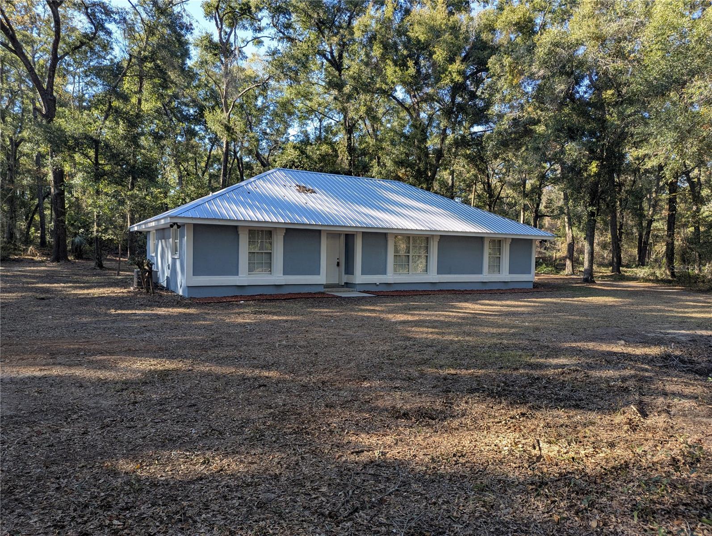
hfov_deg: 71.5
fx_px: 494
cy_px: 268
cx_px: 356
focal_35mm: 24
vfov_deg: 56.9
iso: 38
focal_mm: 6.81
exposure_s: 1/279
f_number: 1.85
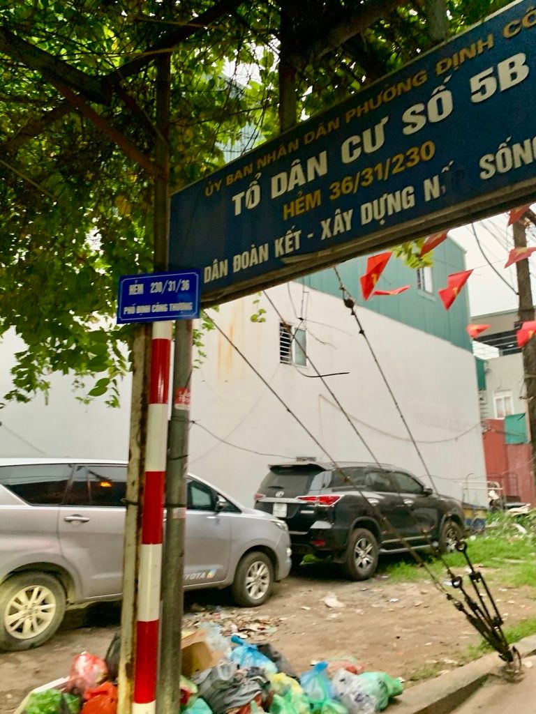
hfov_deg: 53.1
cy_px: 357
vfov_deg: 67.3
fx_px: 537
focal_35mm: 26
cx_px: 268
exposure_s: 1/50
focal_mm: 4.25
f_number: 1.8
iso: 320
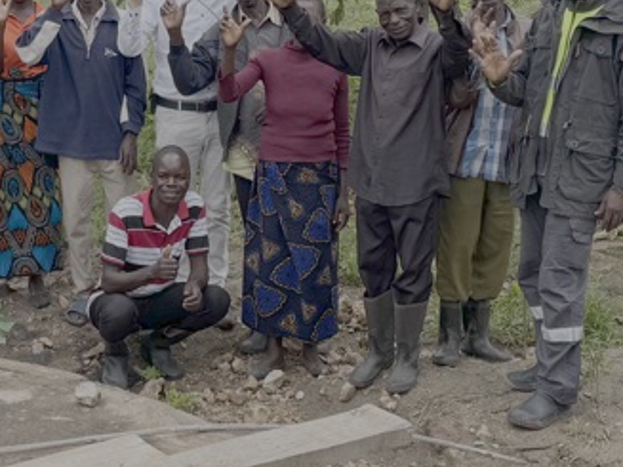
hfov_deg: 22.3
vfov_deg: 16.7
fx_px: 1583
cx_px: 276
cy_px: 130
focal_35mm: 88
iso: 80
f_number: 1.78
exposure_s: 1/1425
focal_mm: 6.76
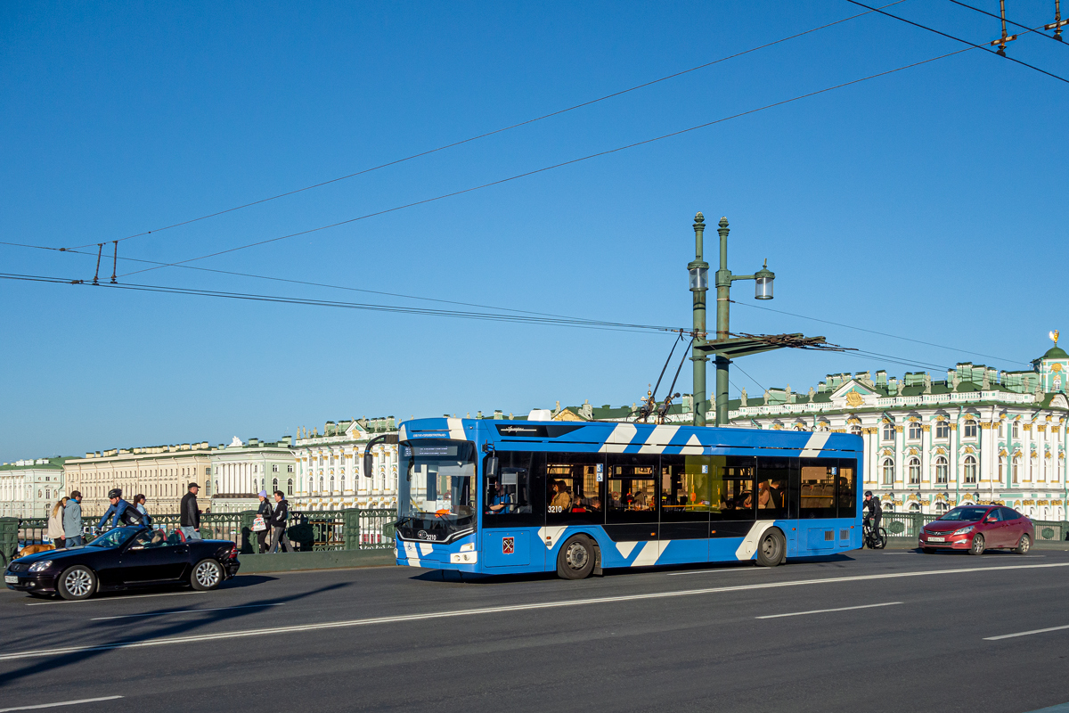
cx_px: 534
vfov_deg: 32.6
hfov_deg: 47.4
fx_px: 1217
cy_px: 356
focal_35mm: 41
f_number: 8
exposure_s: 1/500
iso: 125
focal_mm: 15.1
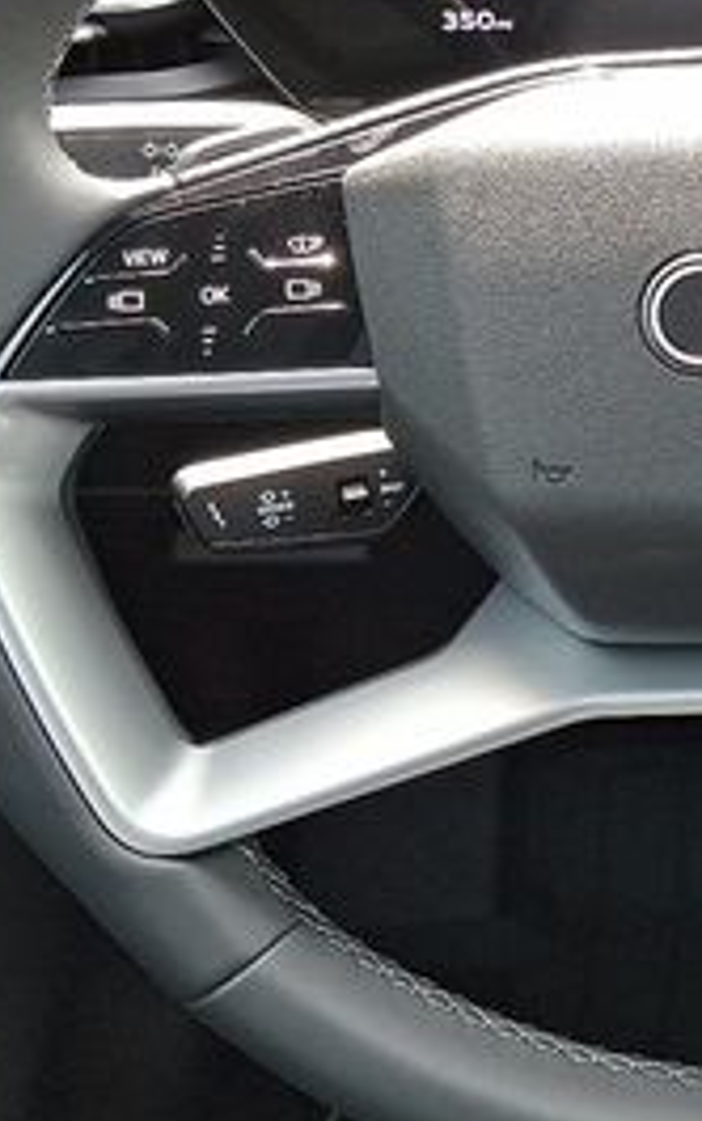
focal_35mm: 64
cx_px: 820
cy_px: 283
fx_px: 1956
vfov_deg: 31.4
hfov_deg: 19.3
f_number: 1.8
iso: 35
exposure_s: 1/100
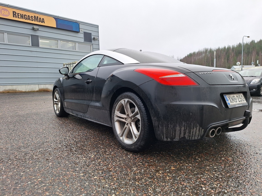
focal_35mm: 23
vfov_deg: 58.9
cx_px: 131
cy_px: 98
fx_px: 174
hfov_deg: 73.9
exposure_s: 1/156
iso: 40
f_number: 1.8
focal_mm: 5.54
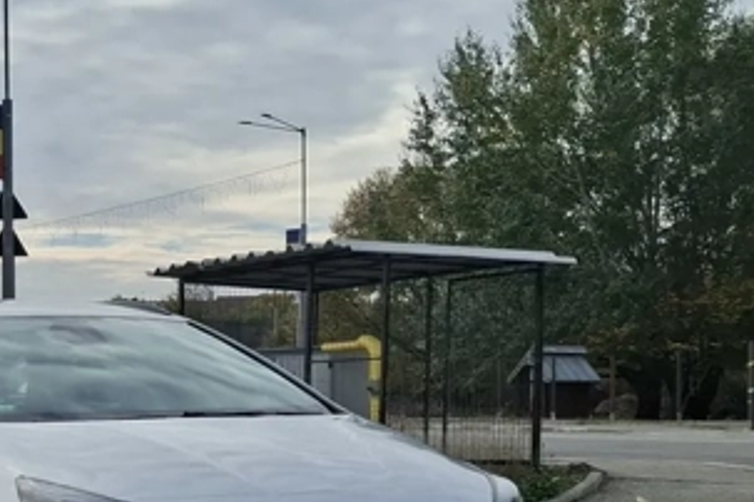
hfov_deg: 24.1
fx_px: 1654
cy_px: 472
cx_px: -70
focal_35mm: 79
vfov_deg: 17.0
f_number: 1.8
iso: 50
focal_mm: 5.54
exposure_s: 1/3279
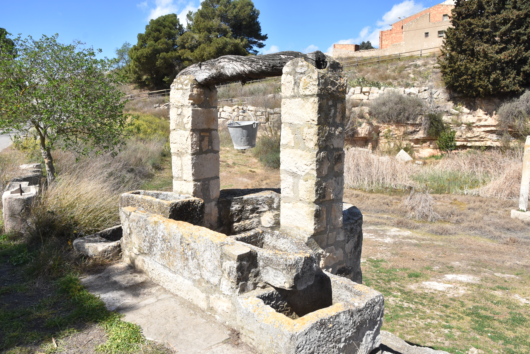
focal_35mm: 27
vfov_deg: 48.0
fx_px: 398
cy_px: 177
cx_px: 265
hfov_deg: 67.4
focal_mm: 18
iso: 400
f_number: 11
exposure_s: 1/500
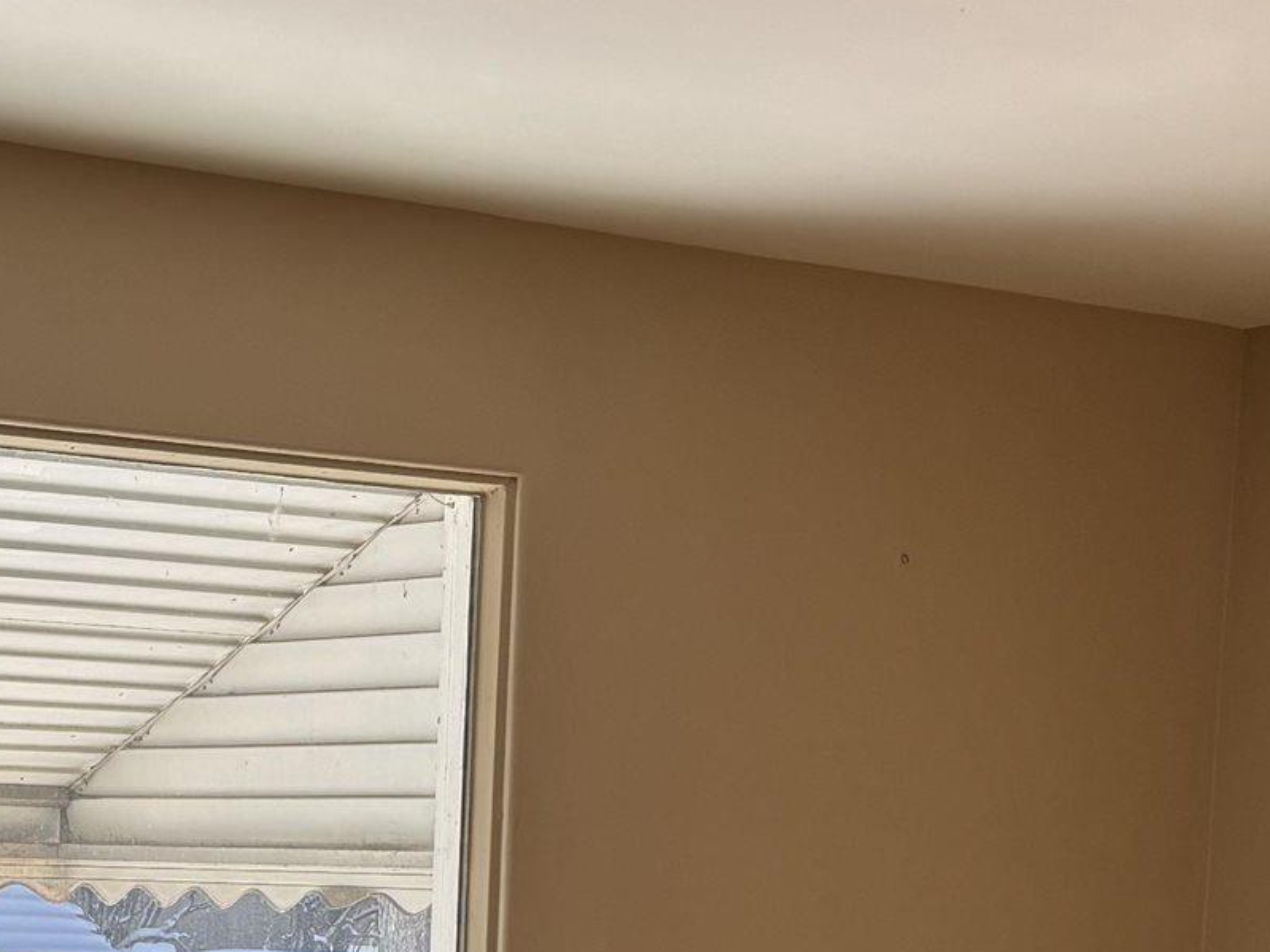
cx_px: 210
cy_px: 1205
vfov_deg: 14.2
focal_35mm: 100
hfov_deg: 19.4
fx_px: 3668
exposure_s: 1/559
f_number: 1.6
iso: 50
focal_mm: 5.96
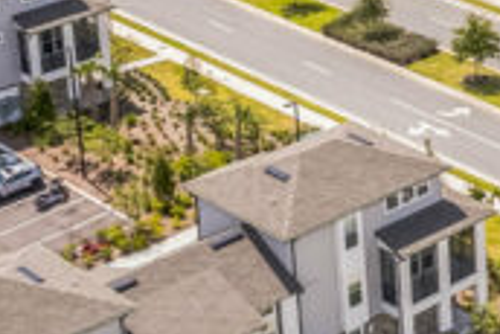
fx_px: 1821
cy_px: -182
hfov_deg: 14.6
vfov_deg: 10.1
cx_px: 738
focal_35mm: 131
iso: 100
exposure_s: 1/200
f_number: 2.8
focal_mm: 8.38
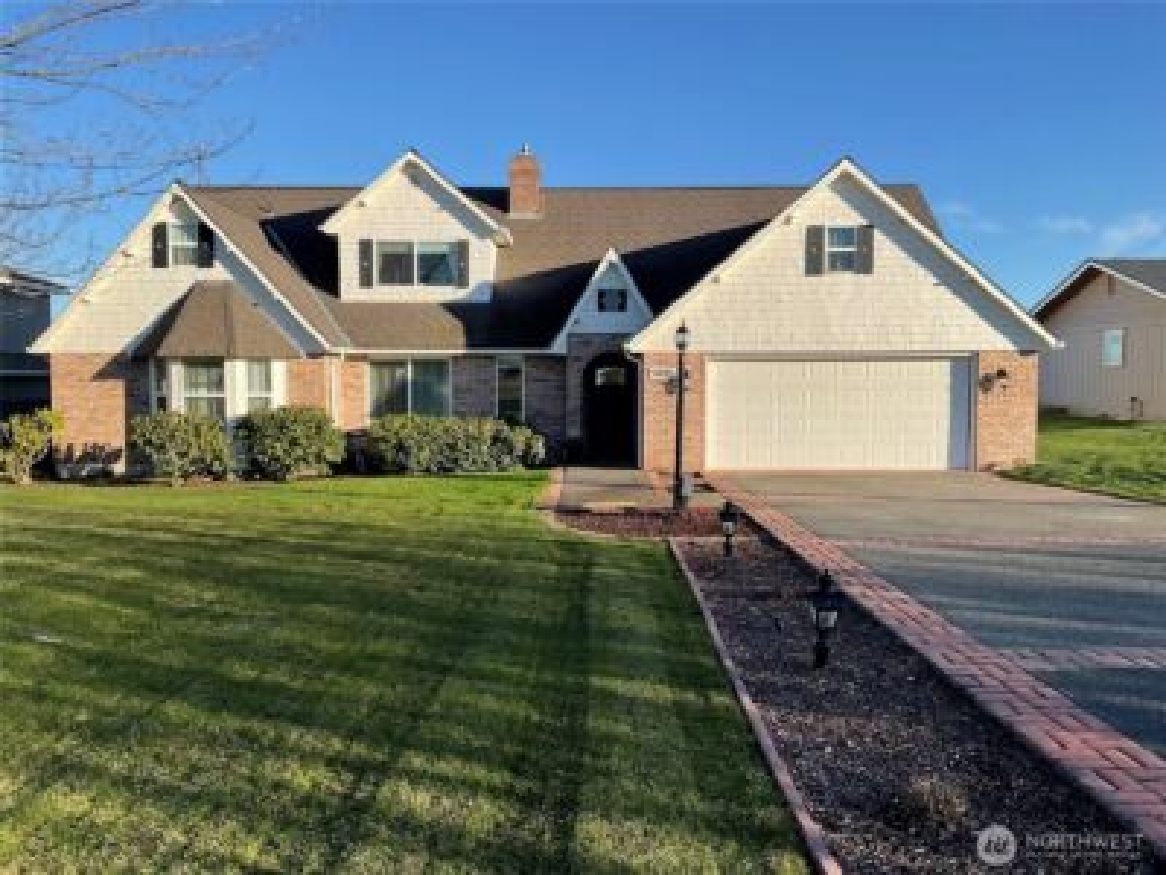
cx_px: 583
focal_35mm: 29
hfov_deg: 61.7
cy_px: 438
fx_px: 977
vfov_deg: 48.2
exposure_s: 1/1451
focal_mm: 3
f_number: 1.8
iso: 16
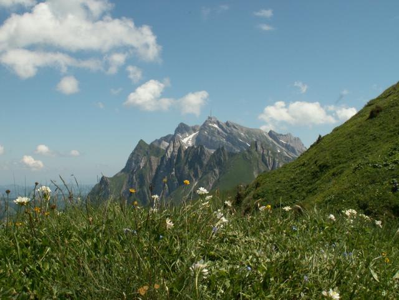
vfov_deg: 32.9
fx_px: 507
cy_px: 150
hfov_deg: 42.9
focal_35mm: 44
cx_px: 200
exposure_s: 1/200
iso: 50
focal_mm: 7.23
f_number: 8
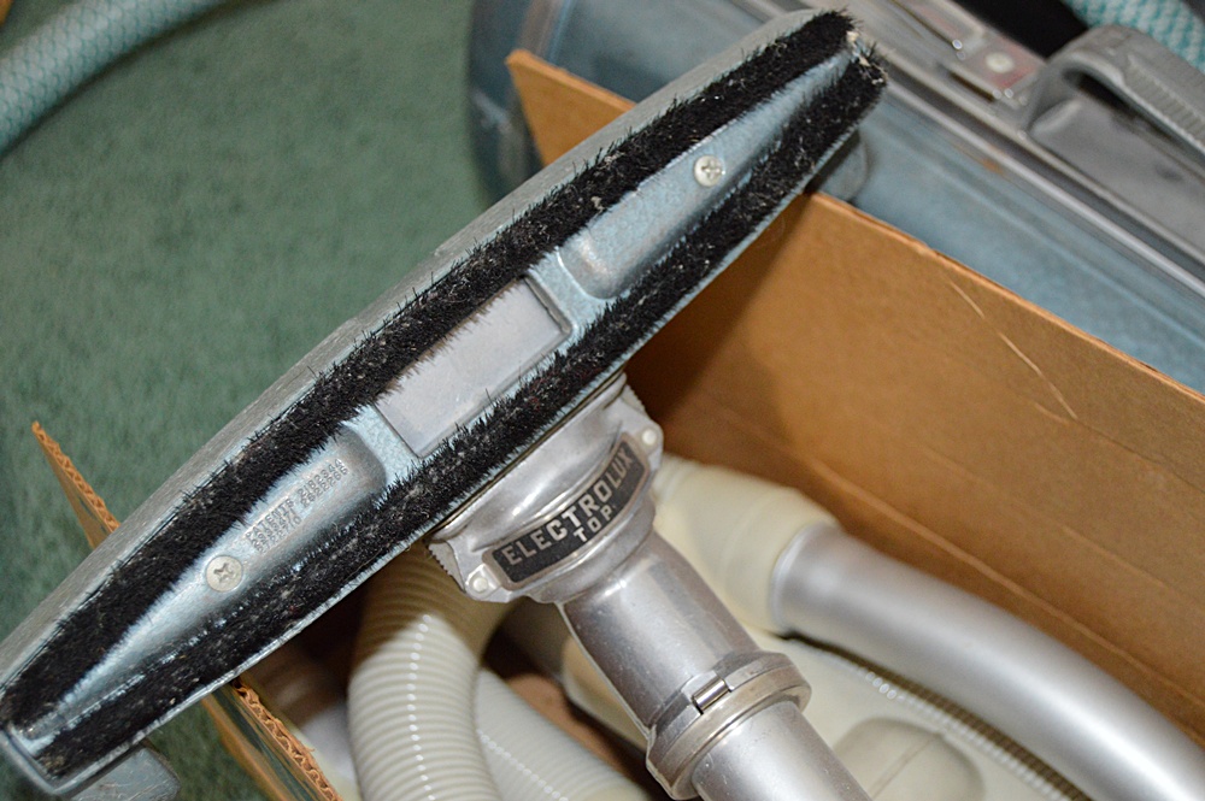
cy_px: 400
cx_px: 602
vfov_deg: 26.4
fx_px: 1706
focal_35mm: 51
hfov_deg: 38.9
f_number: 4.5
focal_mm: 34
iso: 2000
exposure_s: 1/60
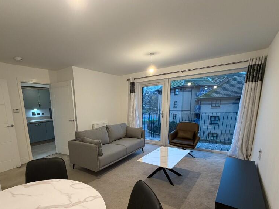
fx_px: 153
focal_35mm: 19
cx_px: 111
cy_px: 139
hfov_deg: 83.6
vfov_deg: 66.9
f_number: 2.2
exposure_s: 1/50
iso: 250
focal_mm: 2.22
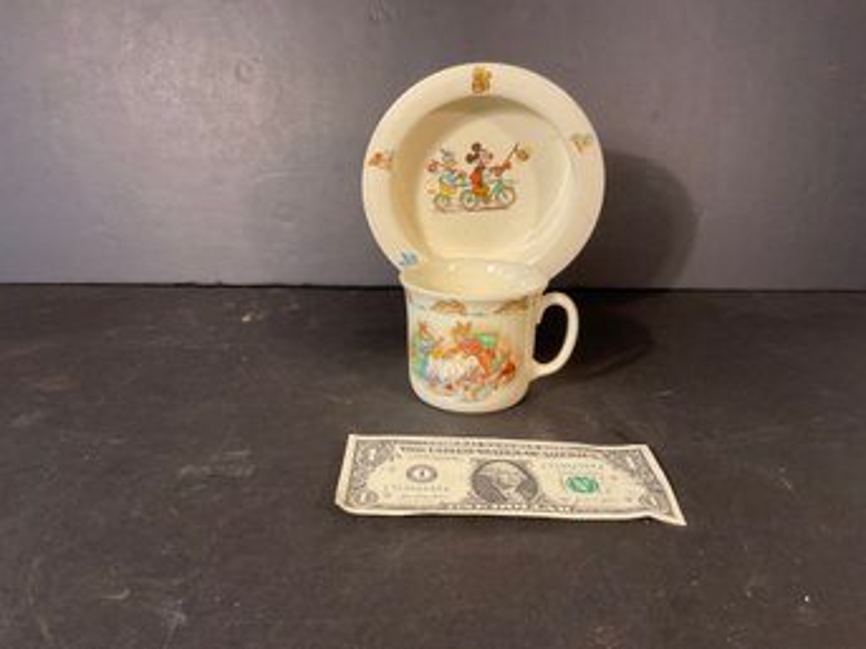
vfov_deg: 48.2
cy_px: 324
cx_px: 433
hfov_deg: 61.7
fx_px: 725
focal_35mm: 29
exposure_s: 1/60
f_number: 1.8
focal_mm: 3
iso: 100
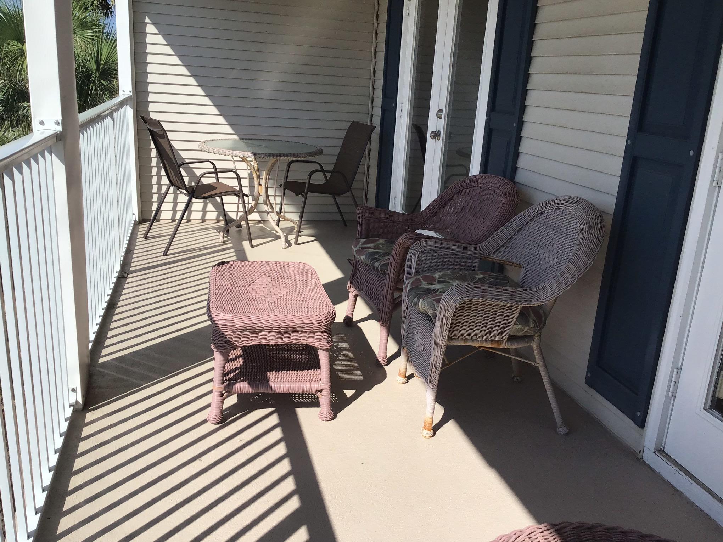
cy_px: 271
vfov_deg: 45.4
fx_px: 647
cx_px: 362
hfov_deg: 58.4
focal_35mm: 31
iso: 25
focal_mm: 3.3
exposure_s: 1/1508
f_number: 2.4
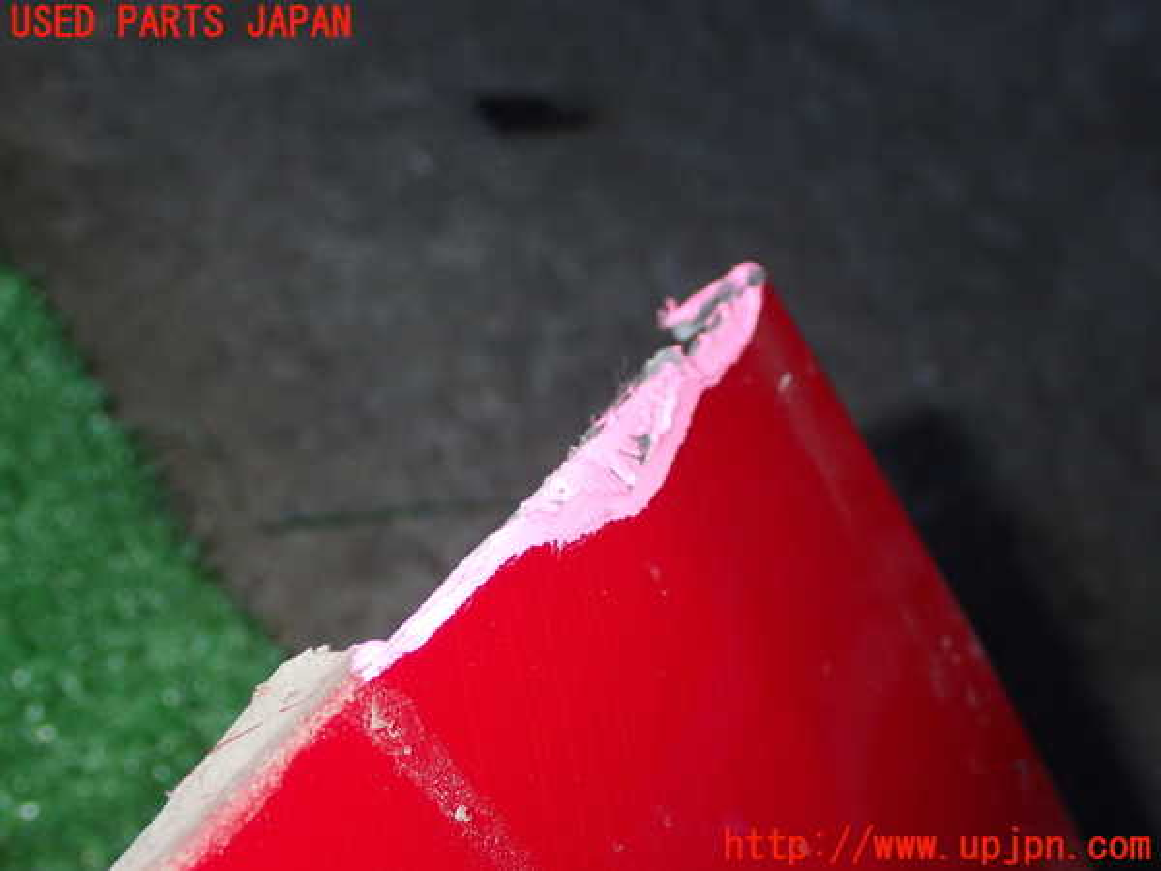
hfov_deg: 38.2
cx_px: 580
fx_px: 1677
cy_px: 436
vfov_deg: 29.1
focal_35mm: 50
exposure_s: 1/50
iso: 320
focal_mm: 9.01
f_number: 9
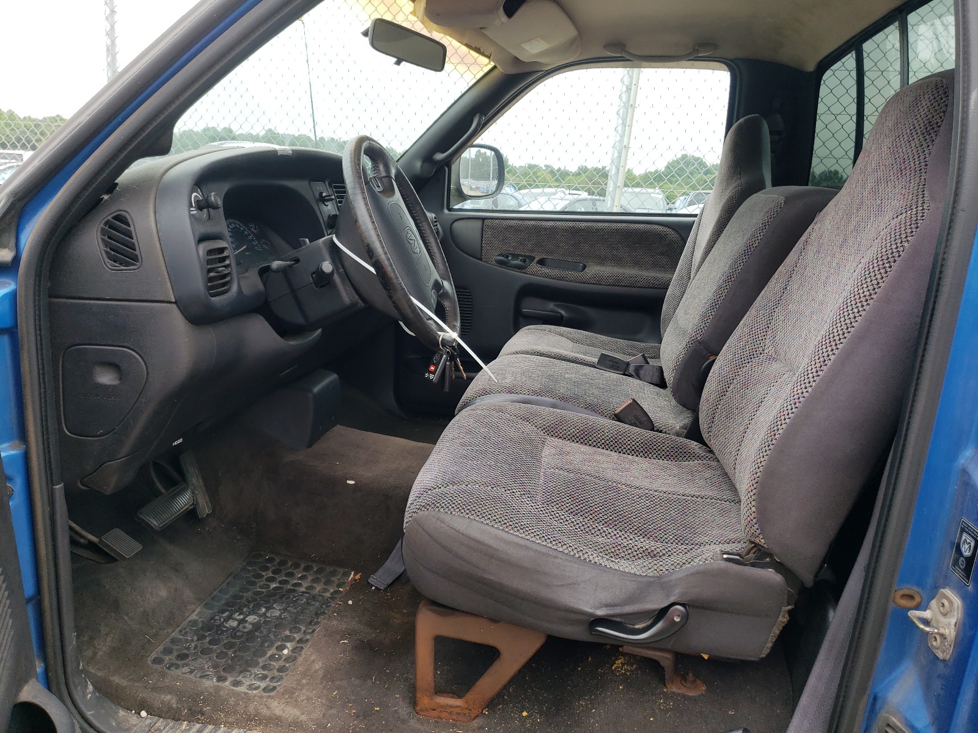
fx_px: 735
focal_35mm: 26
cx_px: 489
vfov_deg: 53.1
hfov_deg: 67.3
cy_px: 366
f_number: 1.5
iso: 50
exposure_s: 1/333
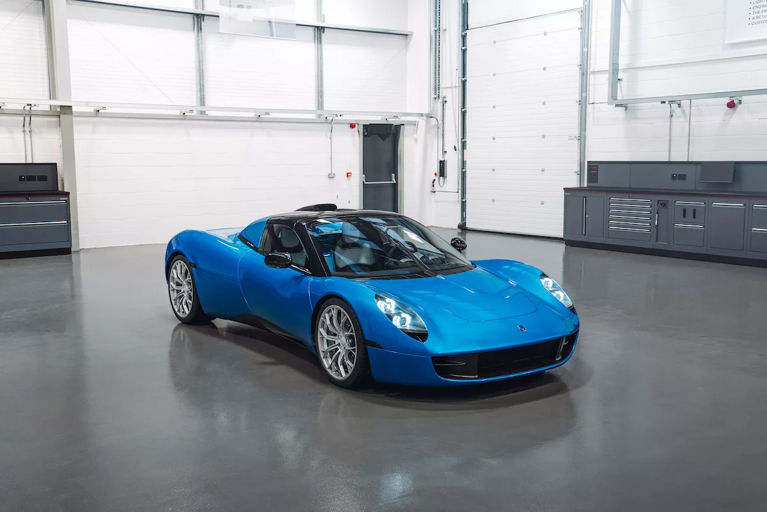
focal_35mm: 39
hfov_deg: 49.5
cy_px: 256
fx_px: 831
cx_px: 384
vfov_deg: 34.3
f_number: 8
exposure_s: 1/6
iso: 250
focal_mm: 39
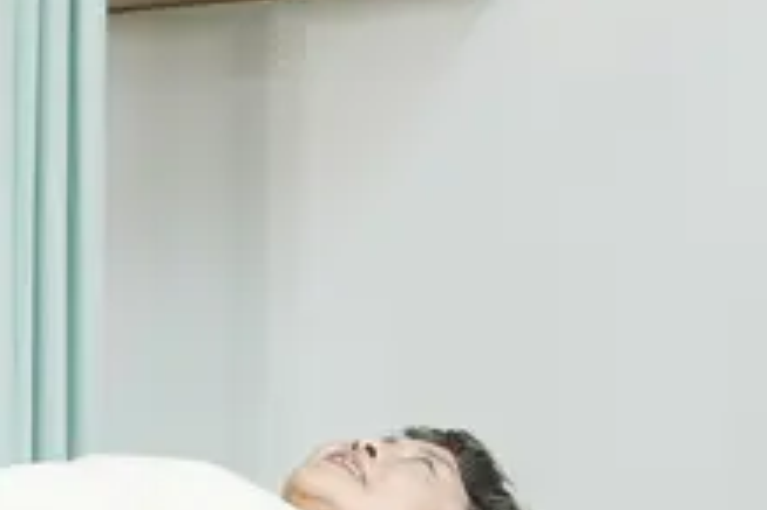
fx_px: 2001
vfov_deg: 14.5
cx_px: -285
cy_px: 202
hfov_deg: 19.6
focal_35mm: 94
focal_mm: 32
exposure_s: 1/160
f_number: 4
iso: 800
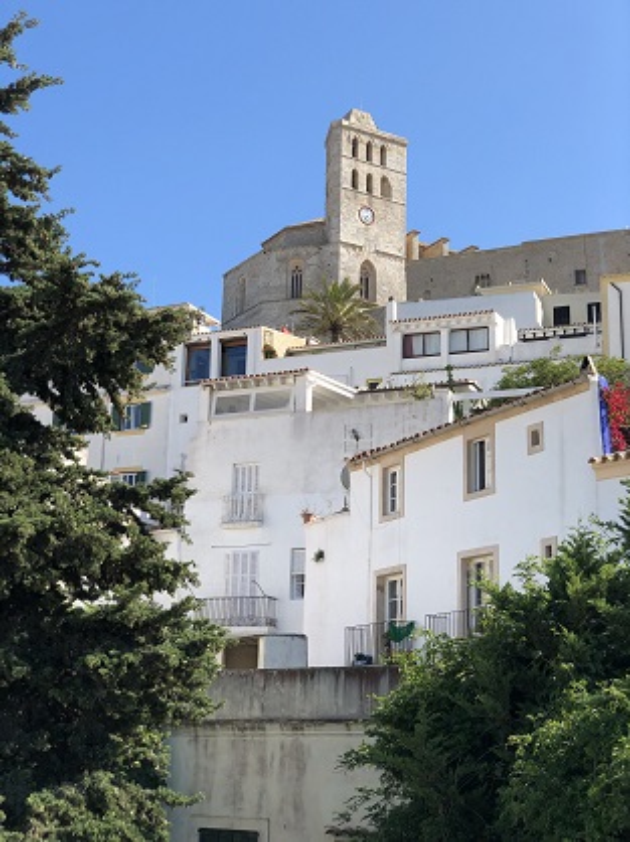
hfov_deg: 28.0
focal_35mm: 52
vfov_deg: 36.8
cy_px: 421
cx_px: 315
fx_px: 1263
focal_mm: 6
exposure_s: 1/823
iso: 16
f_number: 2.4
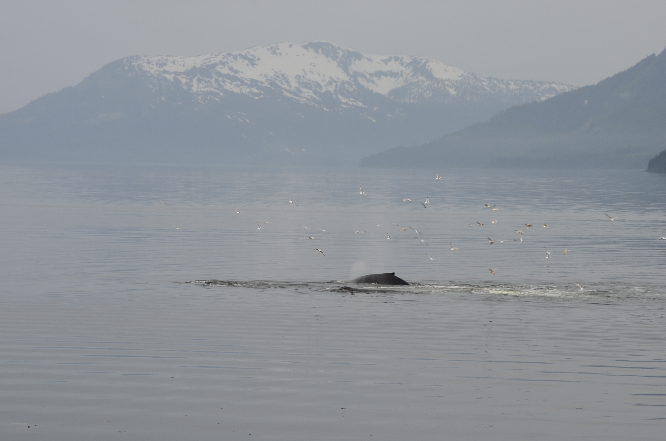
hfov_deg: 14.9
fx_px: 2548
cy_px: 220
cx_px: 333
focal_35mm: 138
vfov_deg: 9.9
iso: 160
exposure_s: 1/125
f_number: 11
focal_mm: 92
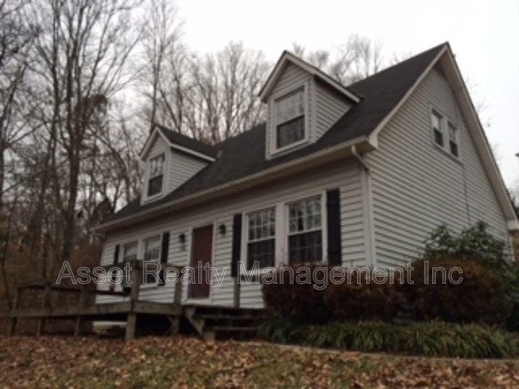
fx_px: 435
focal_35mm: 29
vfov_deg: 48.2
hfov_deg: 61.7
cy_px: 194
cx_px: 260
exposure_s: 1/120
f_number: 2.2
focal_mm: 4.15
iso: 32
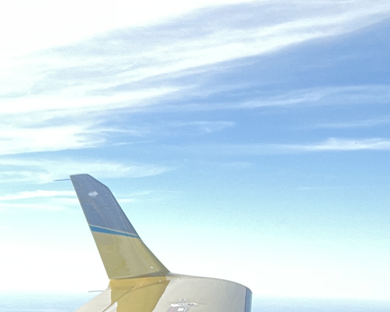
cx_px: -209
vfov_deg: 19.9
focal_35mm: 76
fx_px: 877
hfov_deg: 20.9
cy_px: 255
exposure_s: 1/100
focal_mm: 2.71
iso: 25
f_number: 2.2
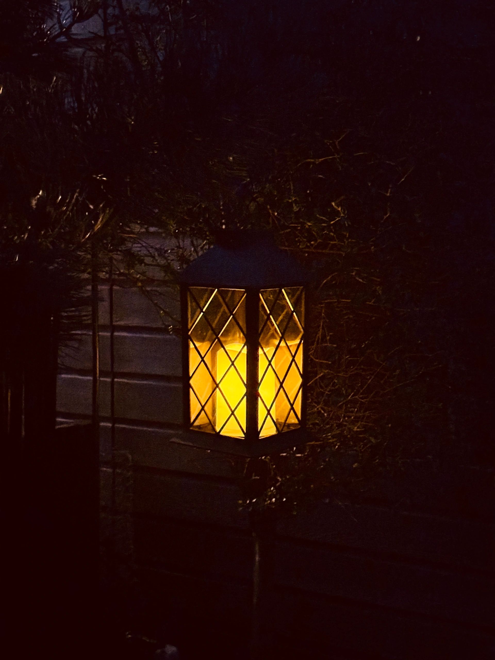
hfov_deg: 30.3
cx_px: 248
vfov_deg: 39.7
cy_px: 330
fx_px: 915
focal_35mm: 48
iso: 10000
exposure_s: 1/15
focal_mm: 6.76
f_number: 1.78
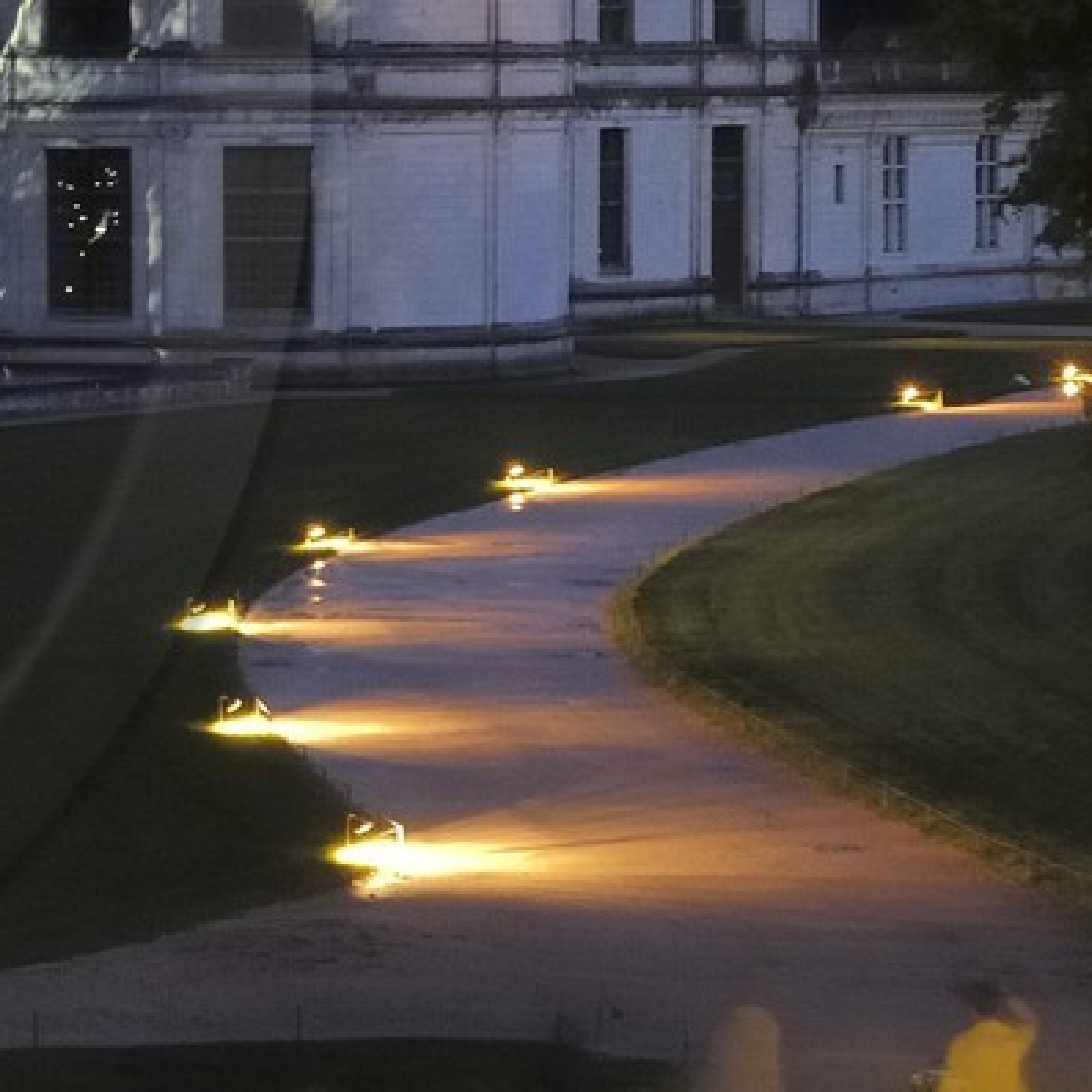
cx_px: -825
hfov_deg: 11.3
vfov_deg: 12.0
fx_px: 5139
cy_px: 94
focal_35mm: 144
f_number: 5.6
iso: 400
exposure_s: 20
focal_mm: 28
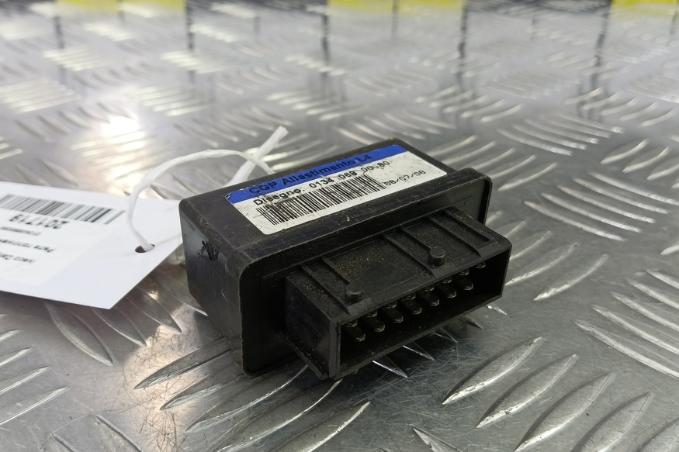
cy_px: 250
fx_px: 528
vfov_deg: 46.3
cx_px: 335
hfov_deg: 65.5
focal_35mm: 28
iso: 124
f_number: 1.6
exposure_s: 1/50
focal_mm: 4.11
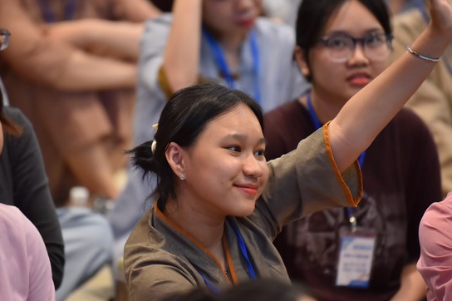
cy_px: 142
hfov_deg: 8.6
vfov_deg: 5.7
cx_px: 233
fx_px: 2999
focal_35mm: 239
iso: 1600
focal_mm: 200
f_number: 2.8
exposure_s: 1/250
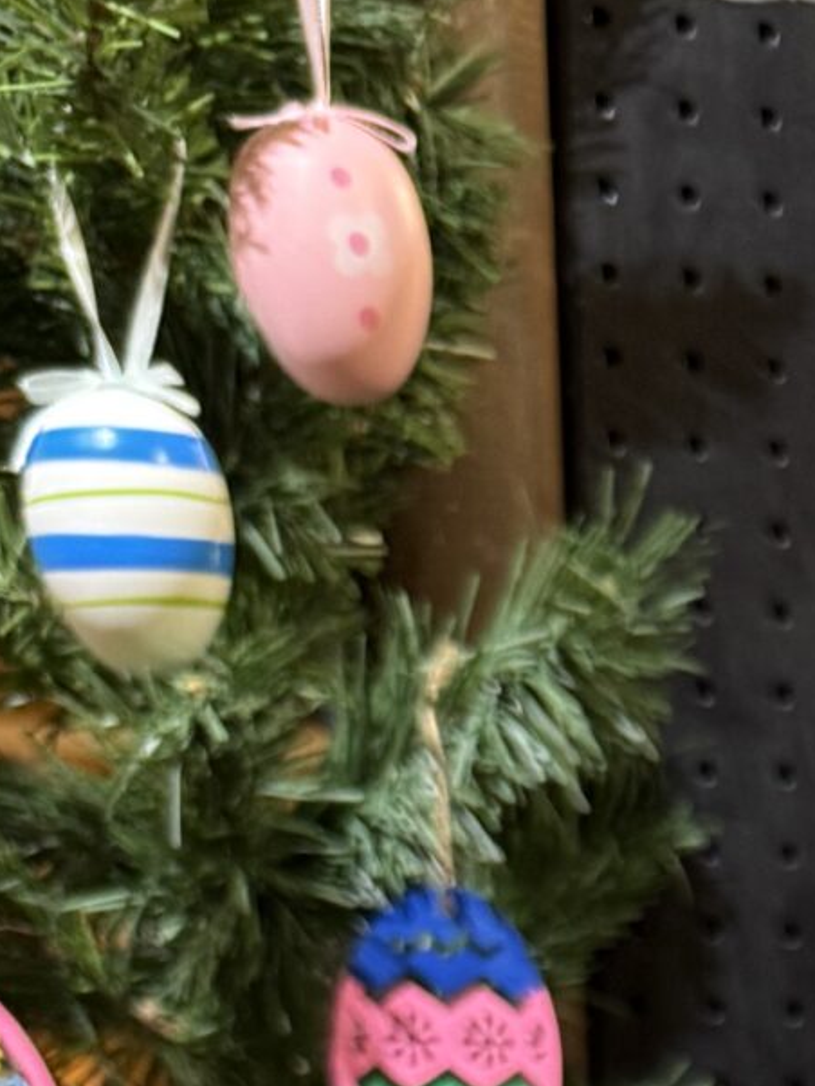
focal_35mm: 102
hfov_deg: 12.5
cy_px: 1871
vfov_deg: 16.5
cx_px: 1720
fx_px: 3200
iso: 200
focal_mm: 6.76
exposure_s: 1/50
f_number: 1.78
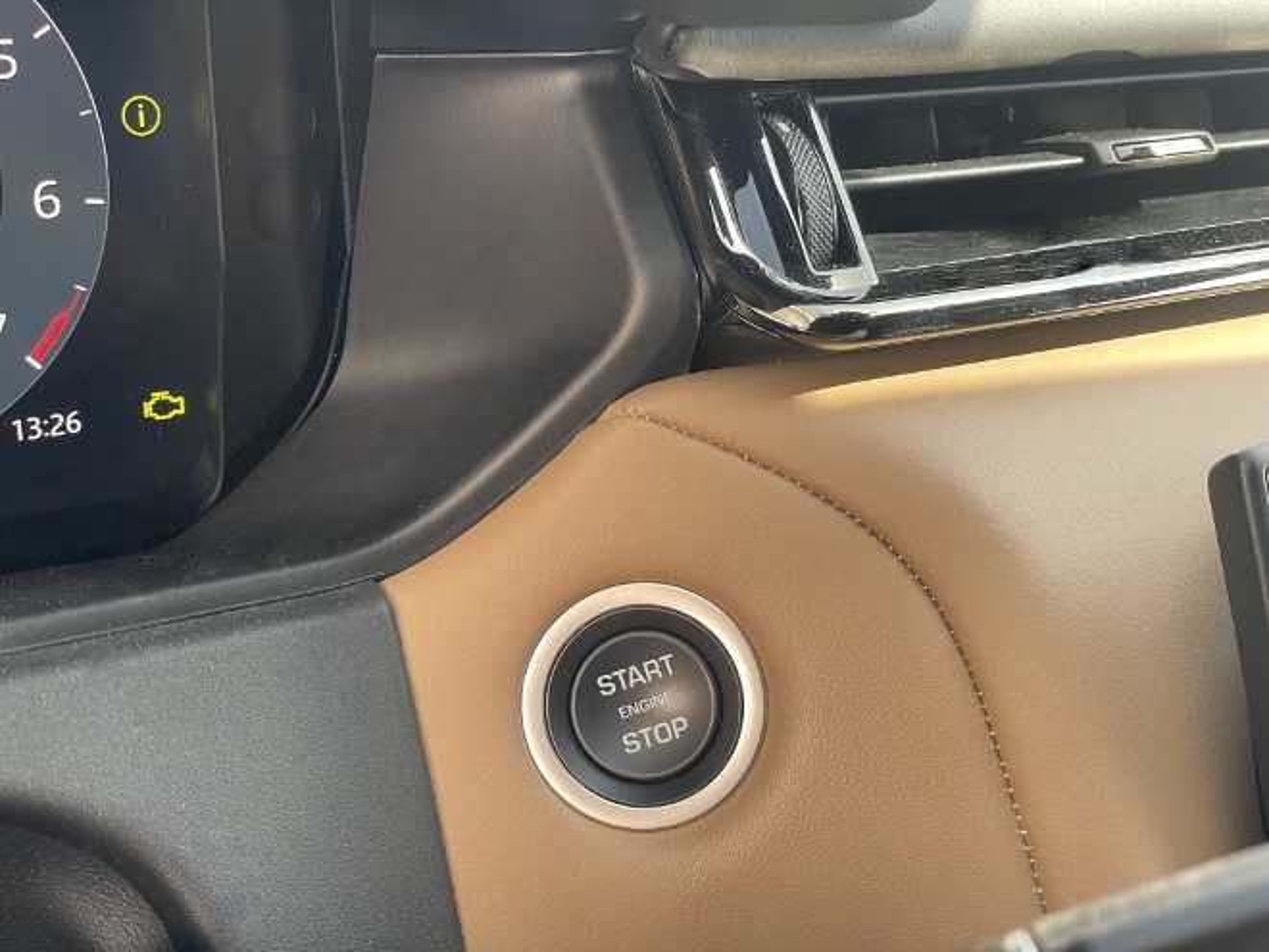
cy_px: 476
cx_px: 634
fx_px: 1906
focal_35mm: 52
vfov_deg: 28.0
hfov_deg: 36.8
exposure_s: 1/99
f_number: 2
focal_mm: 6
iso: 80
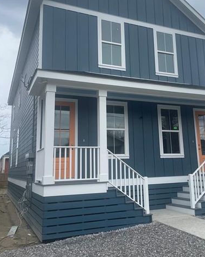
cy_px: 108
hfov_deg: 40.8
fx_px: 273
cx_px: 131
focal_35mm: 36
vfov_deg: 50.1
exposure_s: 1/1401
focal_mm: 4.2
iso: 32
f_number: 1.6
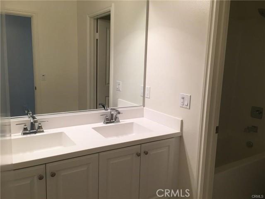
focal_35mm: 29
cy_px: 100
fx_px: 222
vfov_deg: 48.2
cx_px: 132
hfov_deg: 61.7
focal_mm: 4.15
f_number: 2.2
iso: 32
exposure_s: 1/33
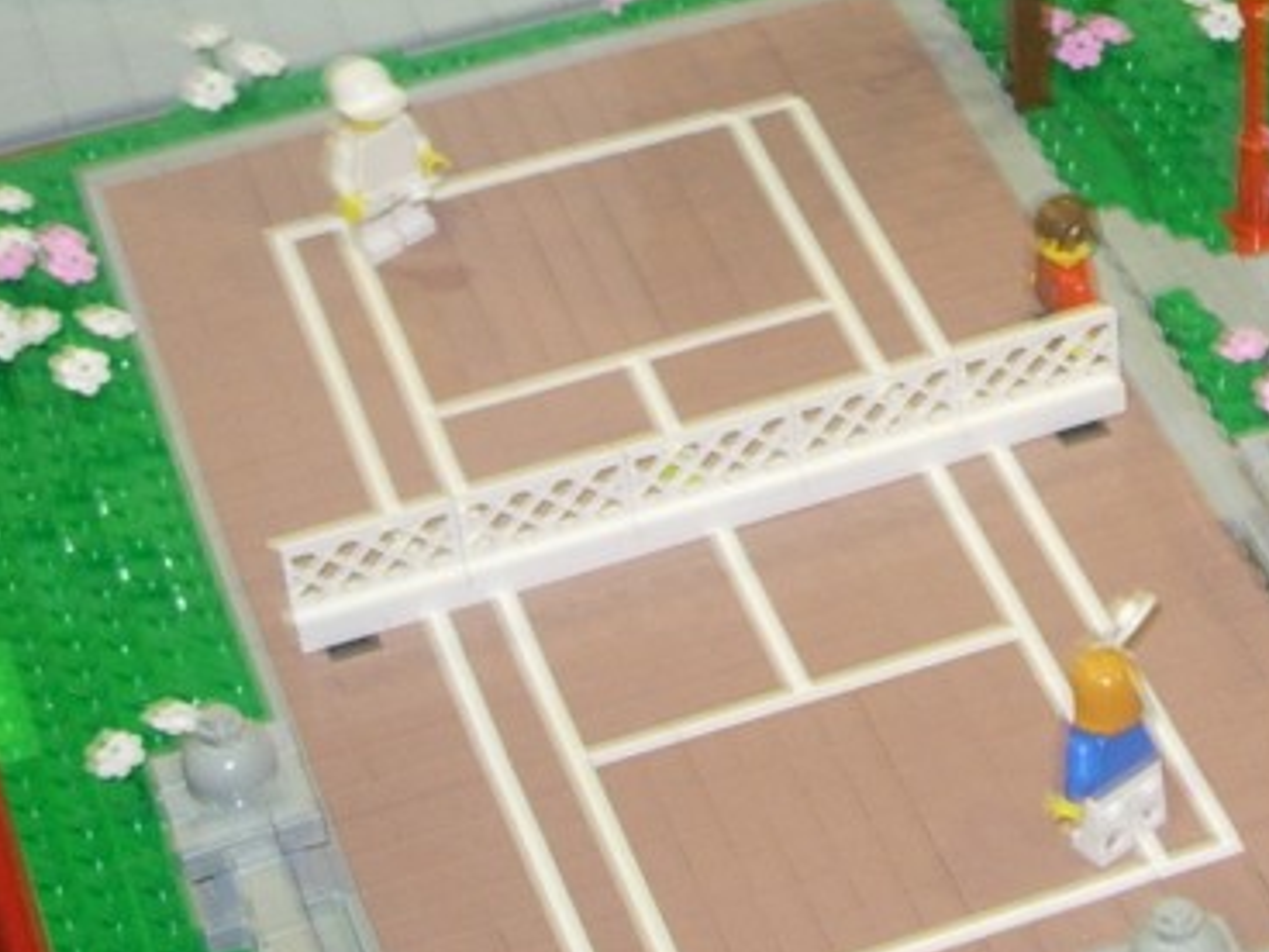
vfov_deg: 11.8
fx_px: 4546
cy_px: -79
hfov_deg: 15.3
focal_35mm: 124
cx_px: 1566
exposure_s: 1/14.6
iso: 79
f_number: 2.8
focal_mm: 7.8
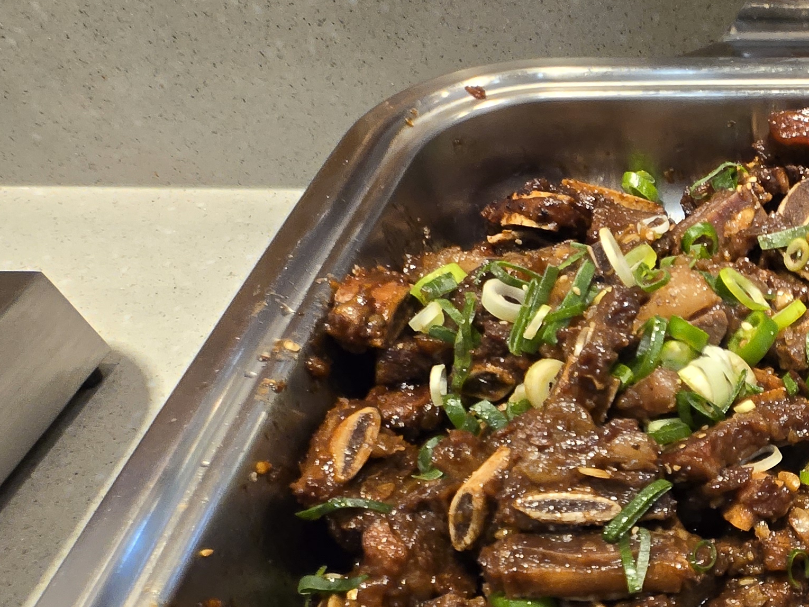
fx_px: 795
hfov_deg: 42.3
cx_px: 893
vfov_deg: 39.4
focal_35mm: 34
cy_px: 523
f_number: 2.2
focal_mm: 1.7
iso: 100
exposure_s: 1/60
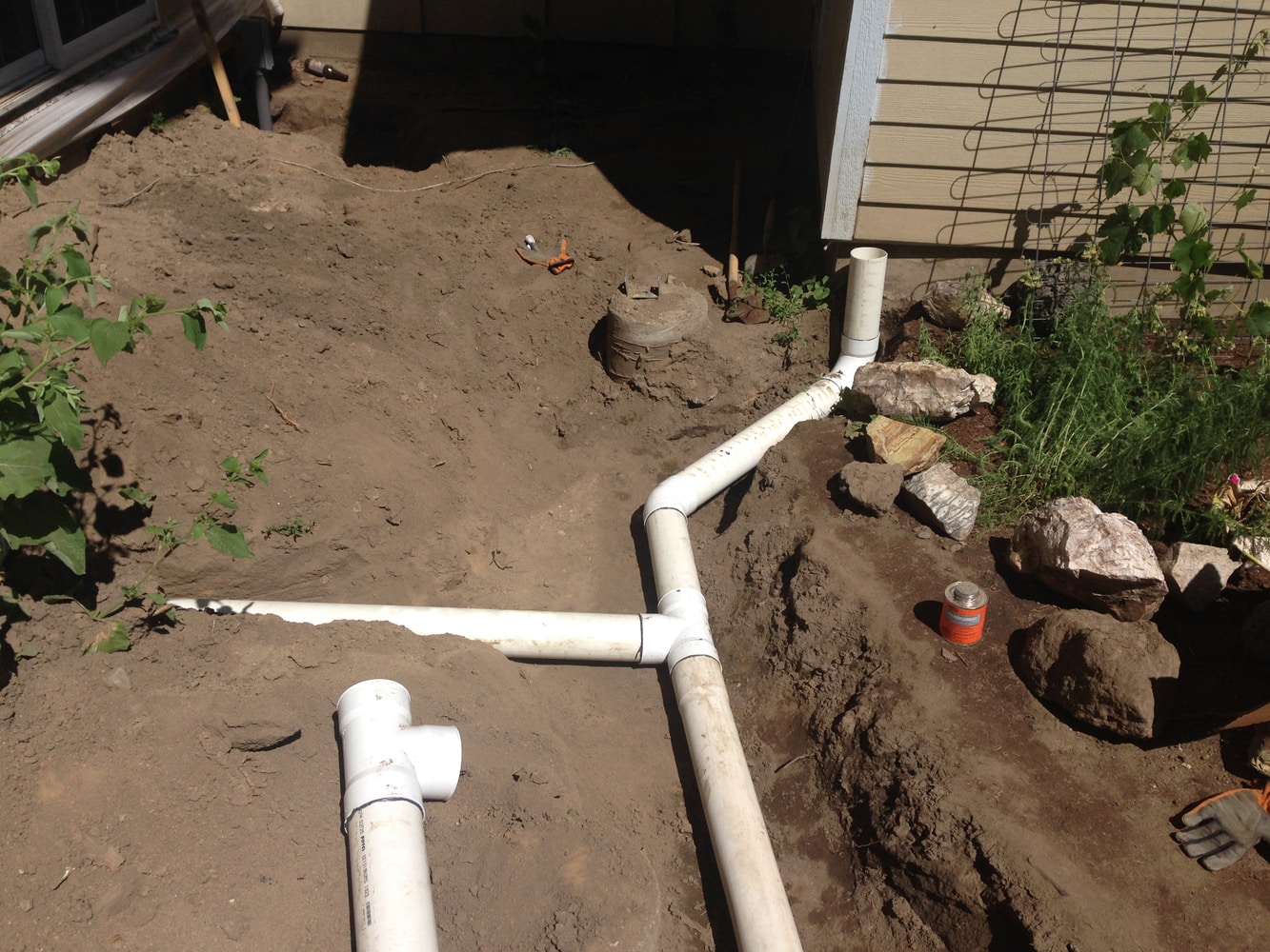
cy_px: 476
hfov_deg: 55.3
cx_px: 635
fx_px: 1211
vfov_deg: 43.0
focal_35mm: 33
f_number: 2.4
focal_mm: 4.12
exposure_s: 1/2358
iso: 50
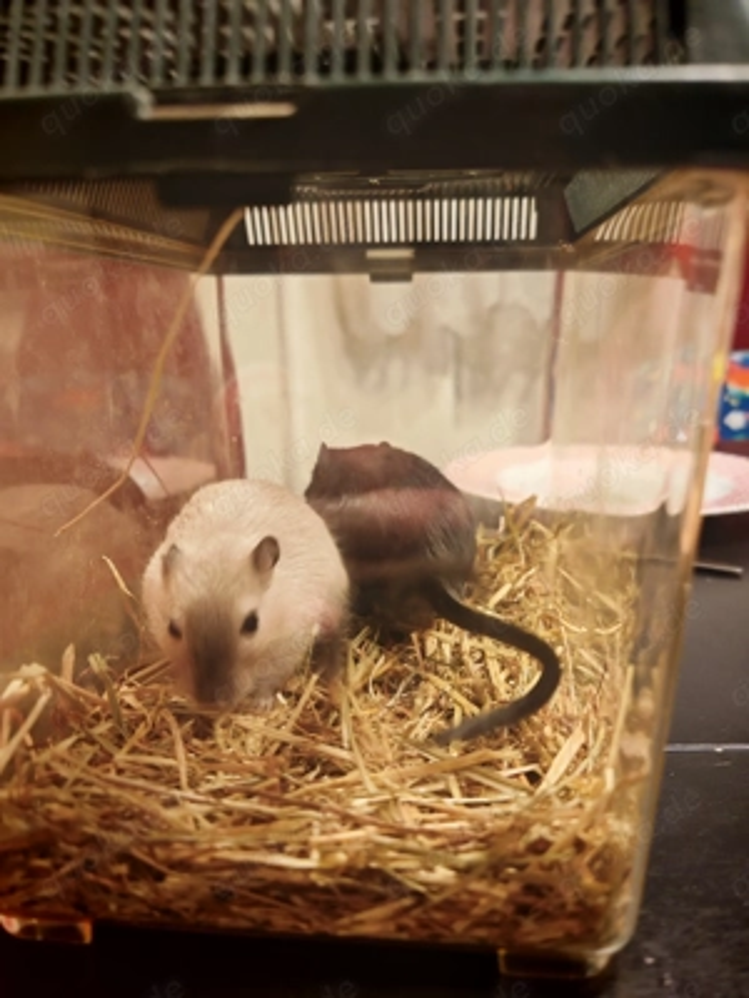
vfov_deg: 65.3
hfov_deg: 51.4
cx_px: 374
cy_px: 499
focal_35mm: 27
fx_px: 779
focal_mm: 6.67
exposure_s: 1/33
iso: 640
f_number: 1.9
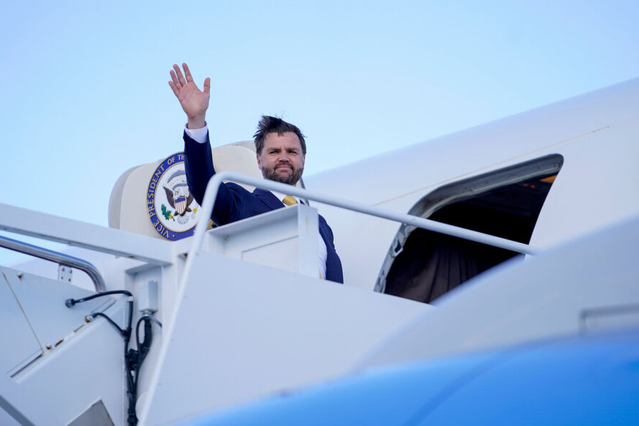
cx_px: 335
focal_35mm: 211
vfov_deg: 6.5
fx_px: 3746
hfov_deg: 9.8
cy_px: 221
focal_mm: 200
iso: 125
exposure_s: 1/1000
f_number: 2.8
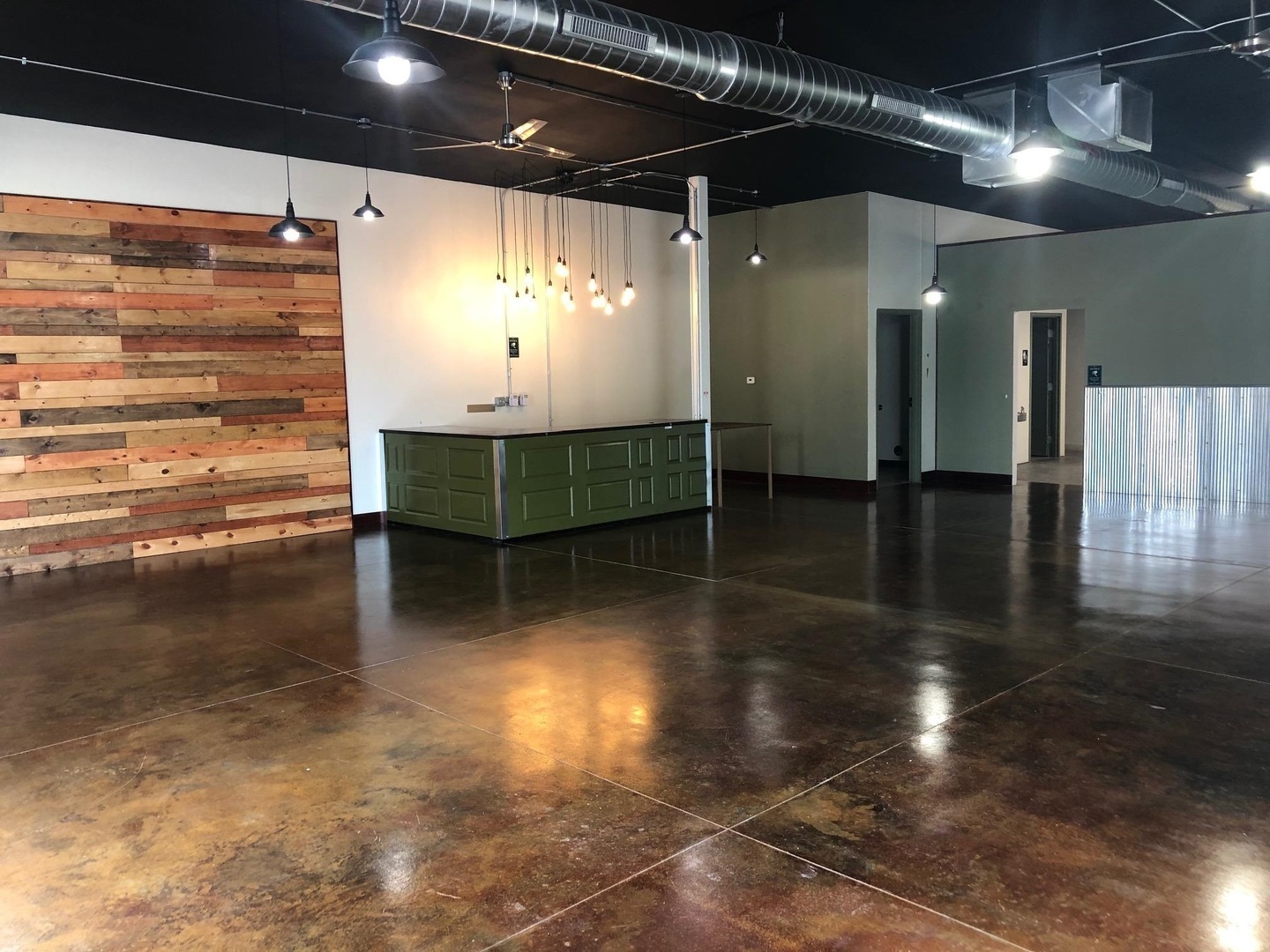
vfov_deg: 49.7
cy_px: 476
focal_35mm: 28
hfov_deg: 63.4
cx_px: 635
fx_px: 1027
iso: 40
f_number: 1.8
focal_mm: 4
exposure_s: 1/24
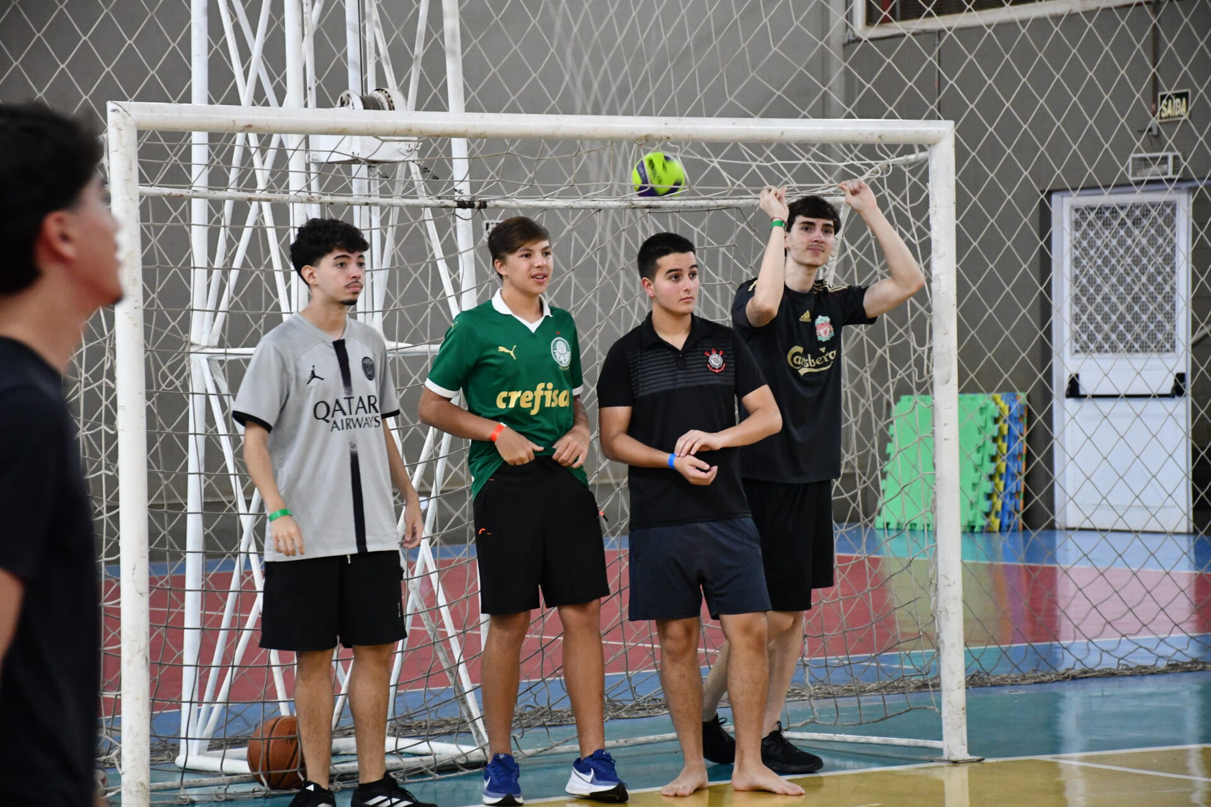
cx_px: 606
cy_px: 404
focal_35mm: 120
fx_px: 4036
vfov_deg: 11.4
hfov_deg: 17.1
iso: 3200
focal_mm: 80
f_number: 5.3
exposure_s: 1/125
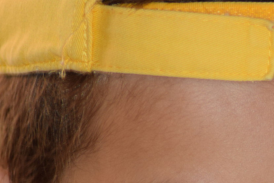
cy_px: 227
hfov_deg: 2.4
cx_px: 312
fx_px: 6591
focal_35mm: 866
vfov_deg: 1.6
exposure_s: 1/60
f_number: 4.8
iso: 400
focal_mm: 200
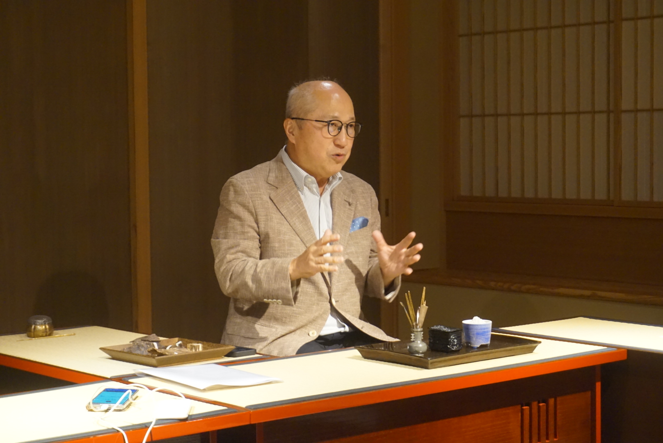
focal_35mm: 75
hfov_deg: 27.0
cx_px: 332
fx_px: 1382
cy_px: 222
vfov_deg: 18.2
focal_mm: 50
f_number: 5.6
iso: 3200
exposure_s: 1/80
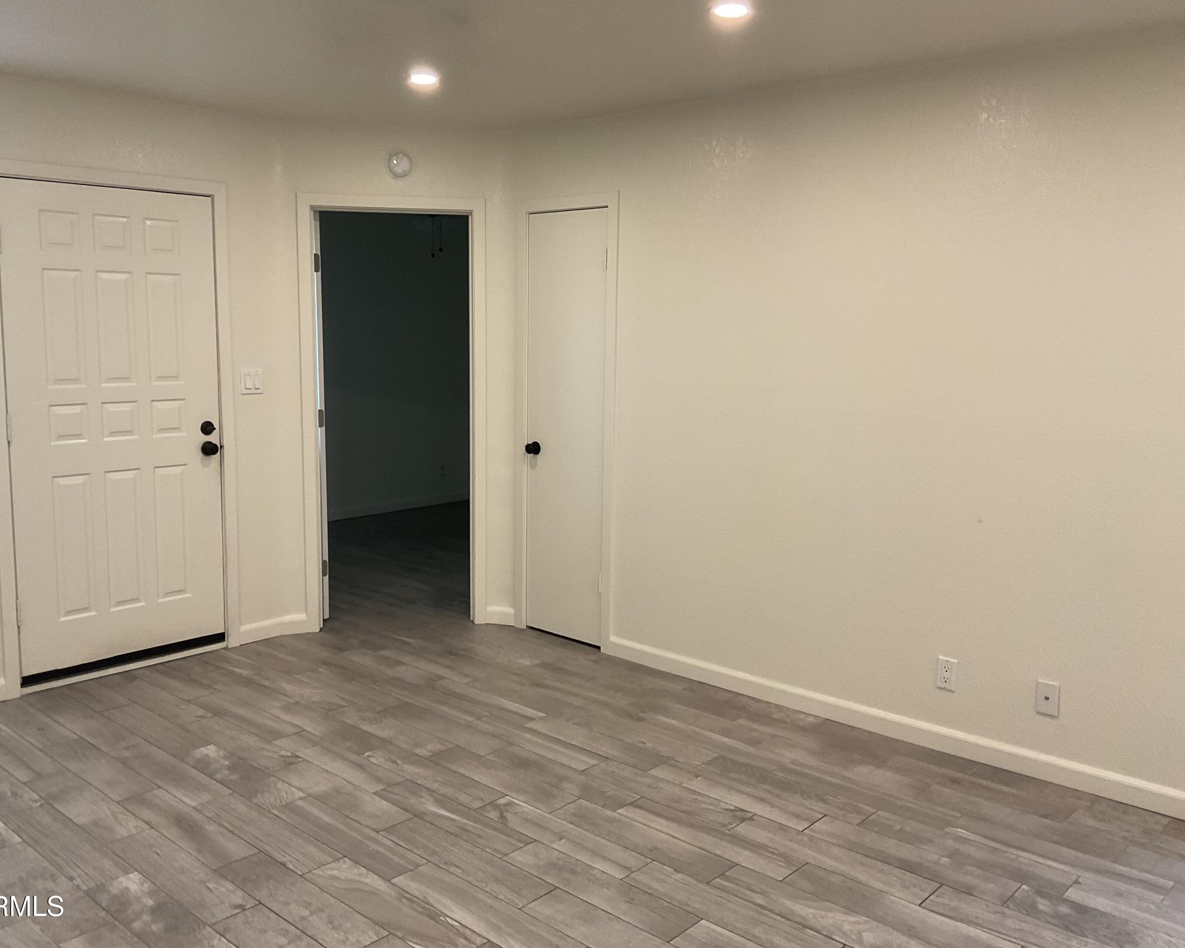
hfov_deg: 57.1
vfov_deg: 47.1
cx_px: 549
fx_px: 1087
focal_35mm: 31
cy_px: 464
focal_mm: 3
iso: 80
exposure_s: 1/60
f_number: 1.8
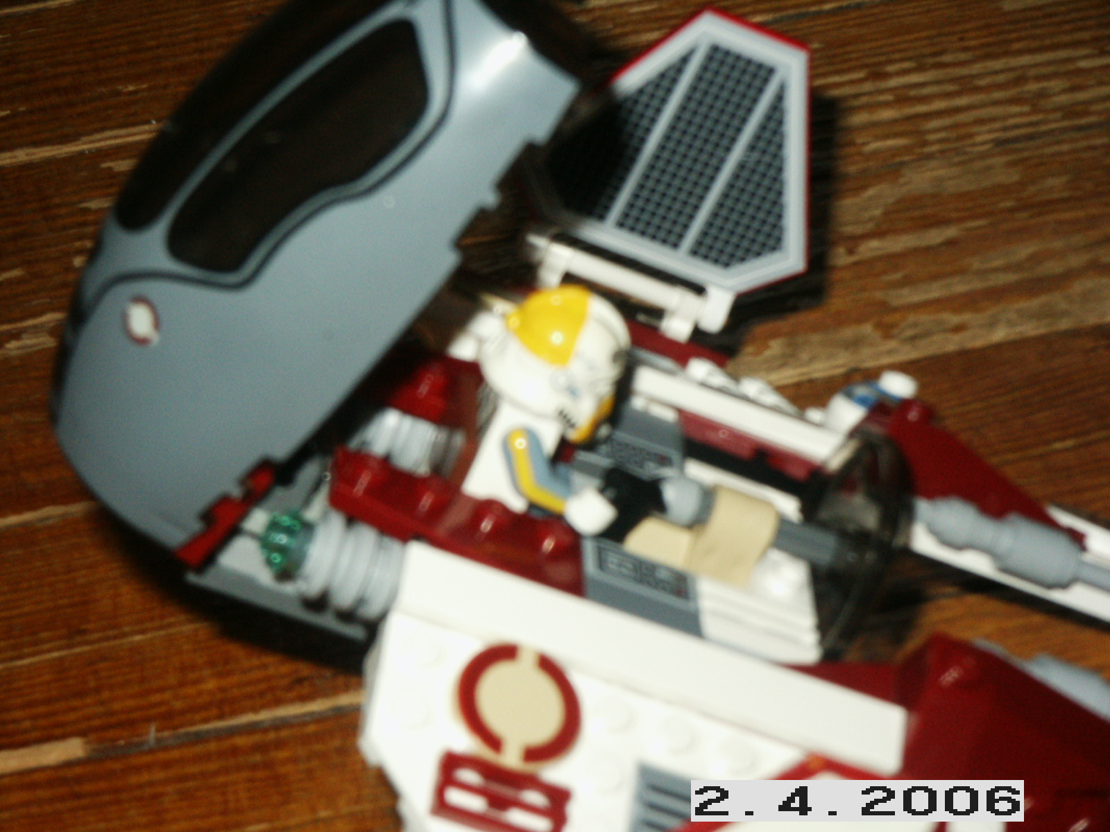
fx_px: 4233
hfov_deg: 14.9
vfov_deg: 11.2
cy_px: 416
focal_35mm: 132
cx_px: 555
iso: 200
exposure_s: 1/125
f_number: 8
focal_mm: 26.93
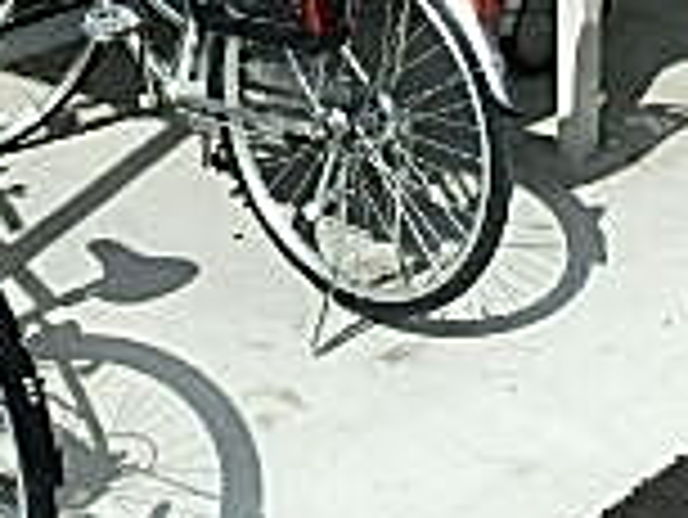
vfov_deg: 15.7
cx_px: 229
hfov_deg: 22.1
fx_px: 1750
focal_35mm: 88
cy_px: -216
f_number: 6
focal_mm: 3.7
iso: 125
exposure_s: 1/400
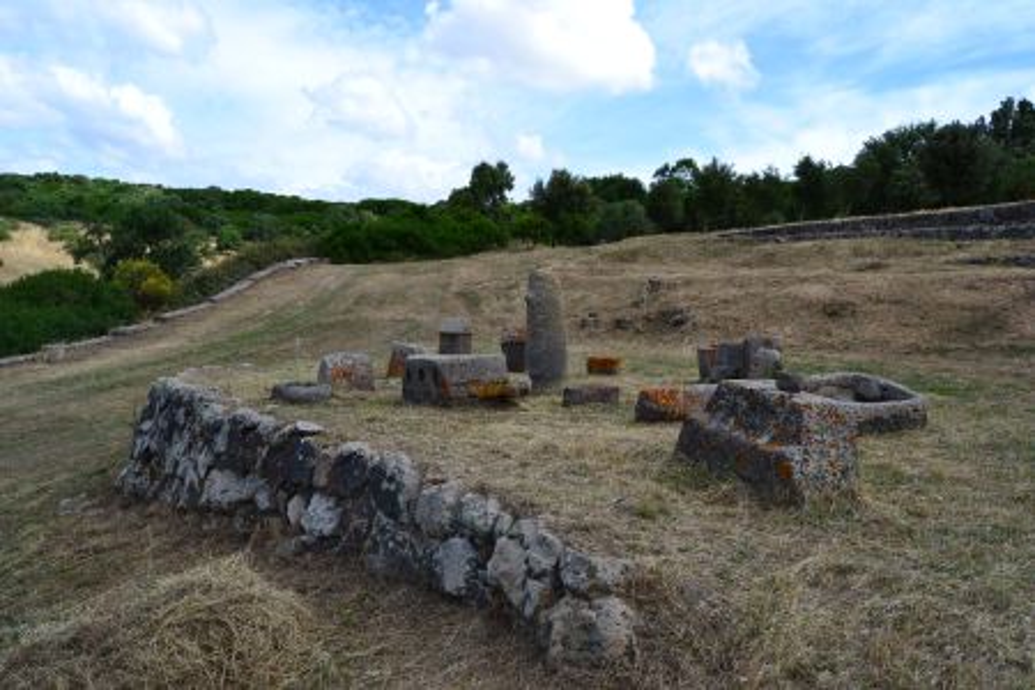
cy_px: 345
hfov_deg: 64.6
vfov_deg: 45.7
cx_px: 518
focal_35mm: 28
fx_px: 819
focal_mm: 19
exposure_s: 1/400
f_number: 11
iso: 400
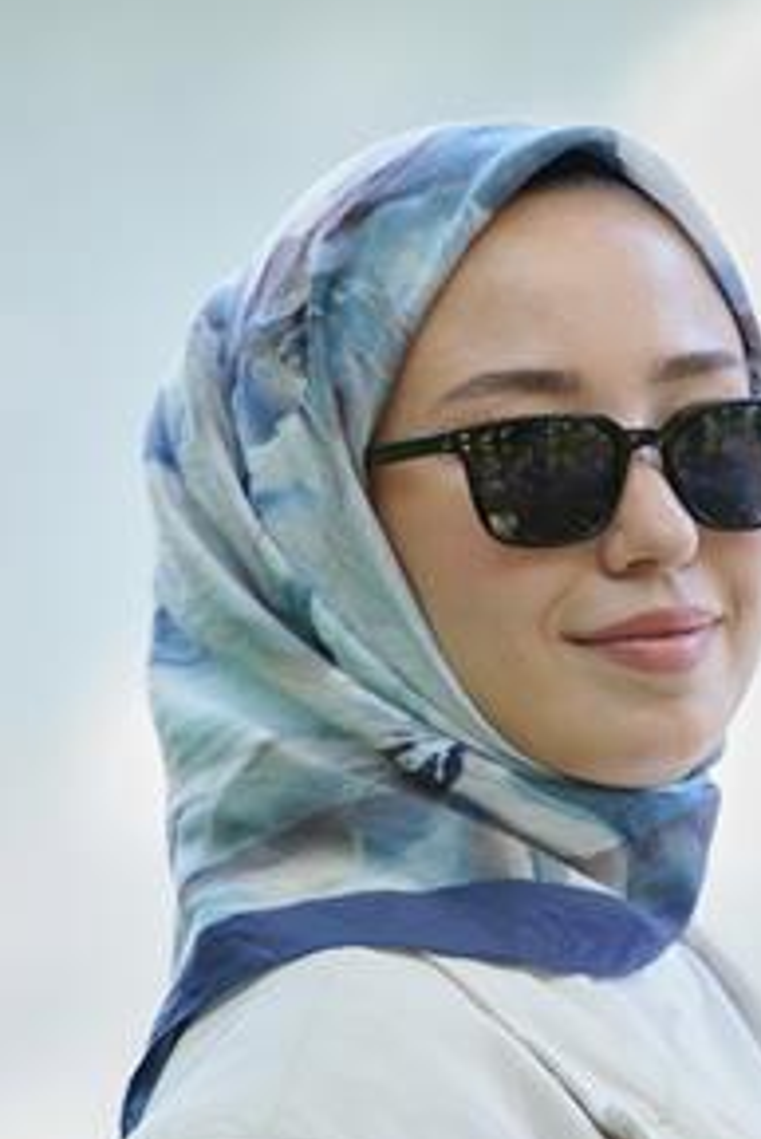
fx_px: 10165
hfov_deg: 4.3
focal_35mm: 321
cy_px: 851
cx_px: 513
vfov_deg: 6.4
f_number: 5
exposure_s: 1/125
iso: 500
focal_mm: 200
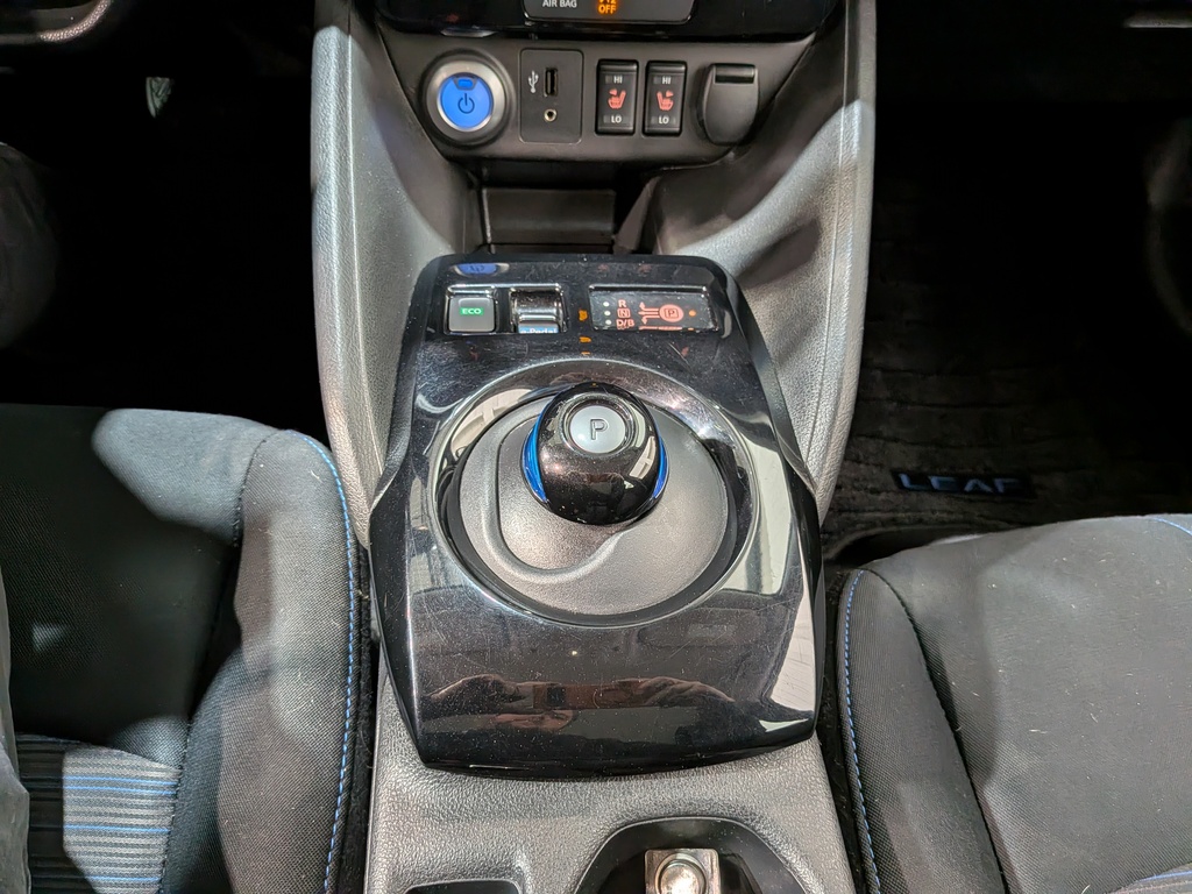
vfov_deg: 56.8
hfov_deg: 71.6
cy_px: 447
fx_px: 826
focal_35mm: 24
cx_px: 596
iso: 104
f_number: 1.7
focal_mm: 4.53
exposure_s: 1/77.5
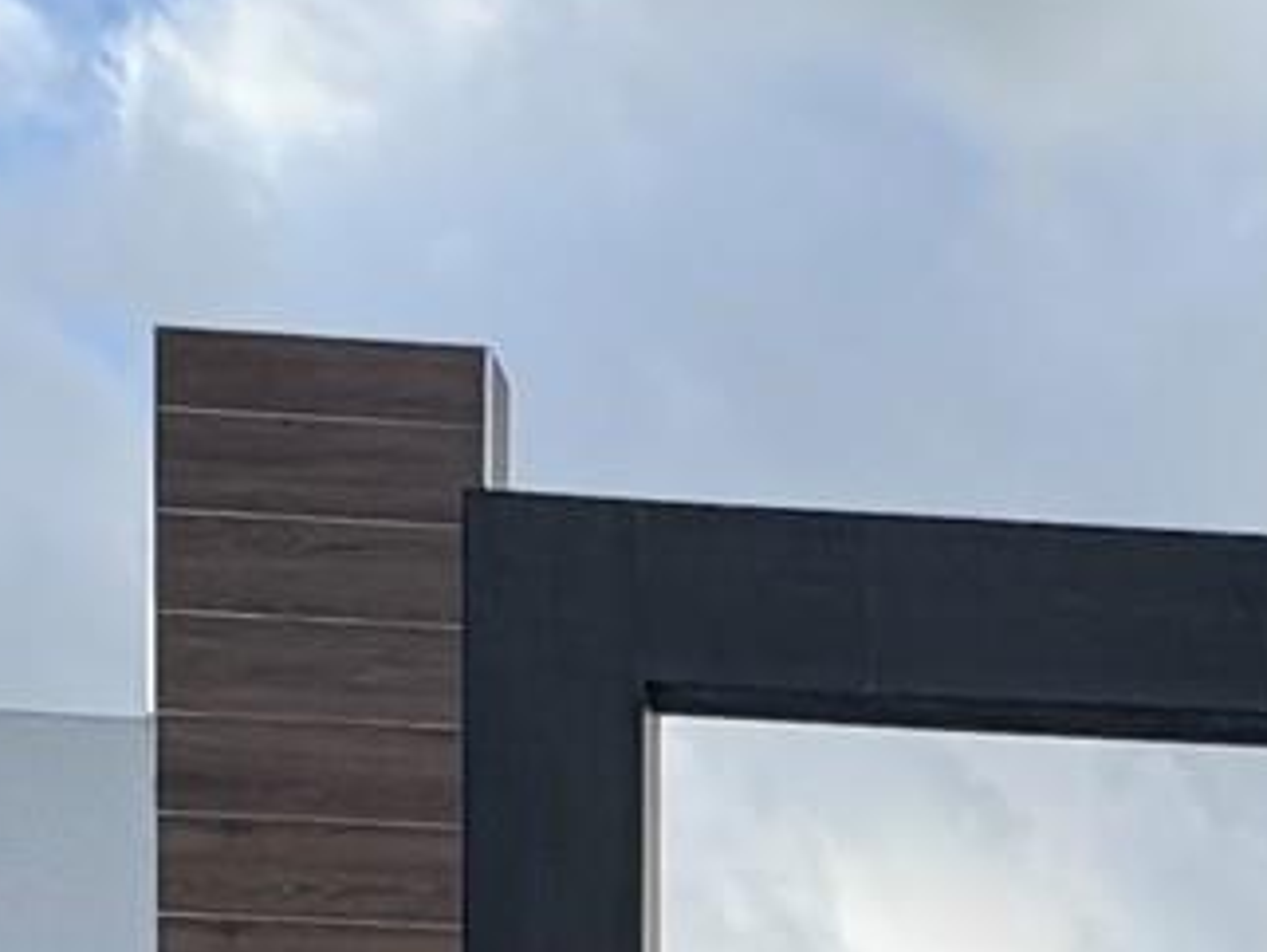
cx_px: 1637
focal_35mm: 89
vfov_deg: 12.8
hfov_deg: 20.2
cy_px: 2286
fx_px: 3260
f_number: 2.2
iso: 40
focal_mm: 2.22
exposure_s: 1/582
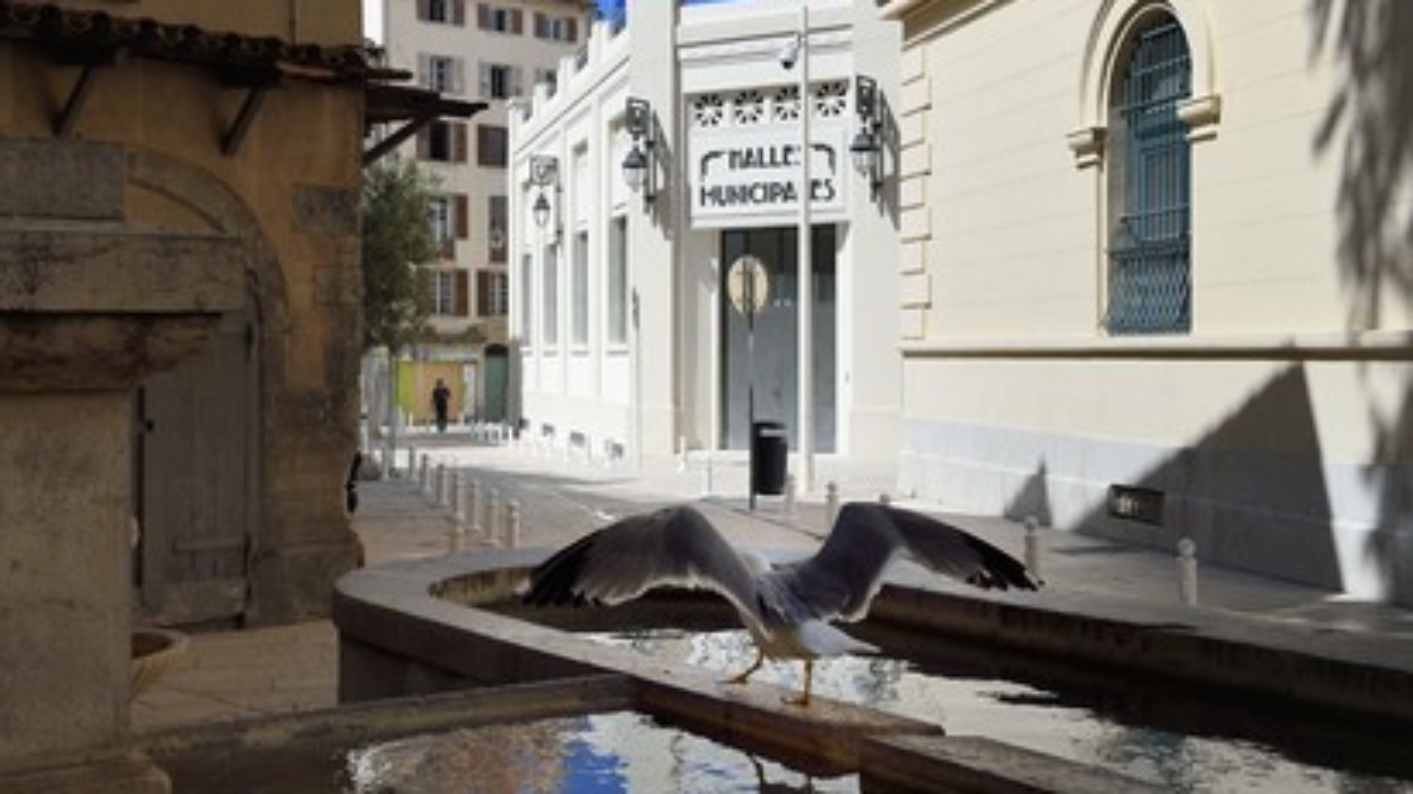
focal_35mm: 45
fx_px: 1686
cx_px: 708
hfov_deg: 45.5
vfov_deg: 26.5
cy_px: 327
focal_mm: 42
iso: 200
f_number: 10
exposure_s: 1/500
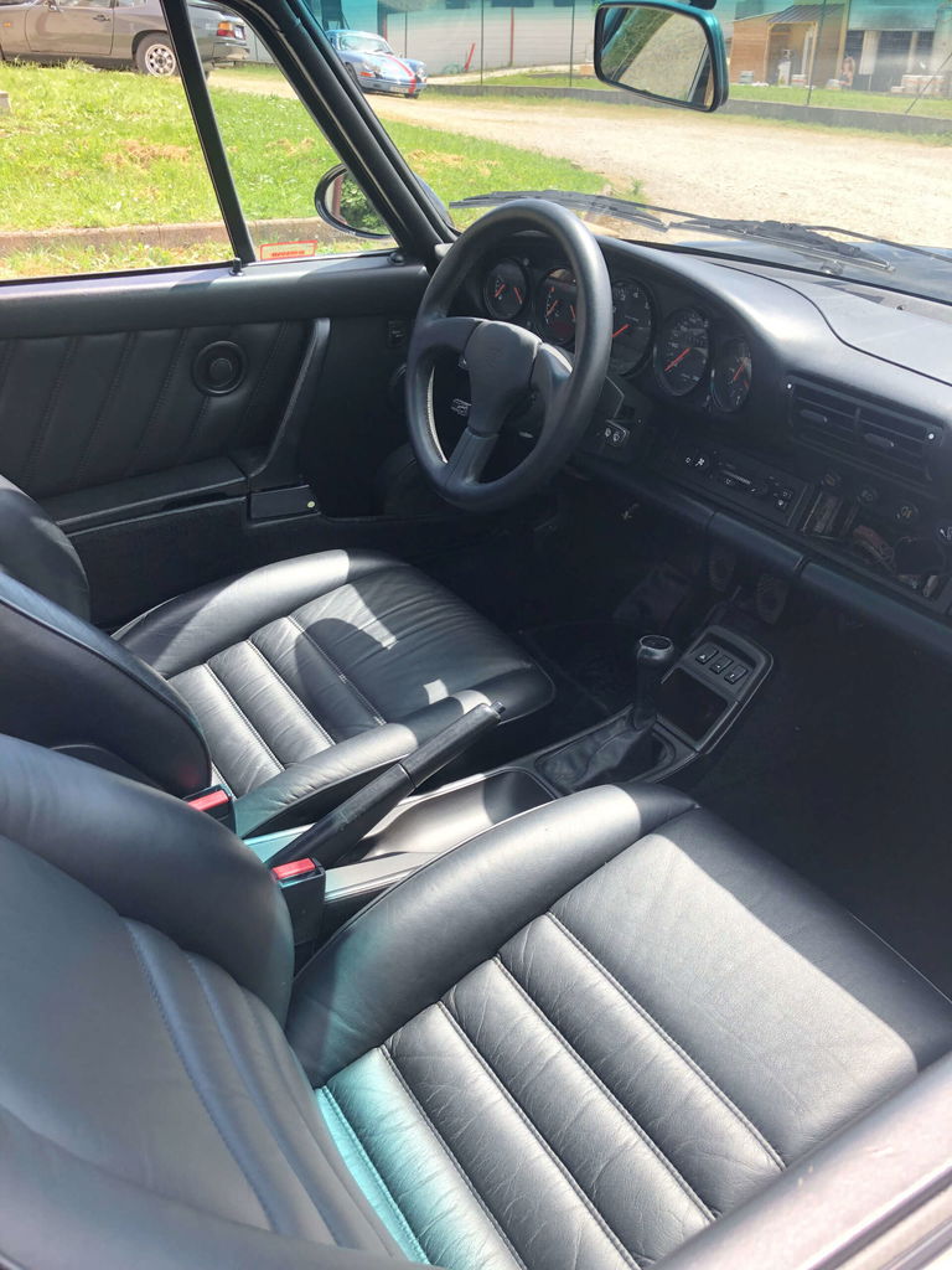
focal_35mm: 28
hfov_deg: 49.7
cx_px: 476
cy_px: 635
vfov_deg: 63.4
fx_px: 1027
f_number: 1.8
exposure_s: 1/304
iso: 20
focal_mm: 3.99
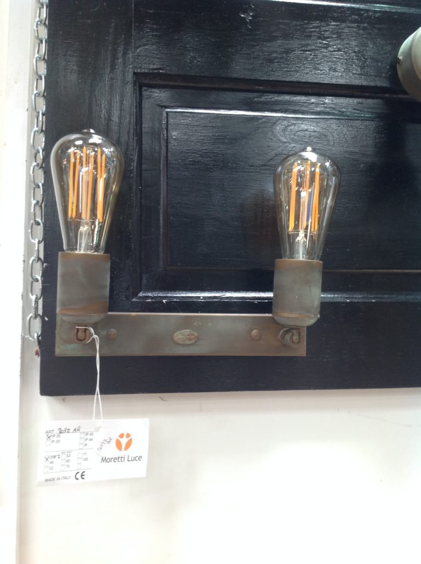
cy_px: 282
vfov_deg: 52.7
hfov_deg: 40.6
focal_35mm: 35
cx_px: 210
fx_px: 569
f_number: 2.4
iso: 100
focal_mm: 4.28
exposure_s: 1/15
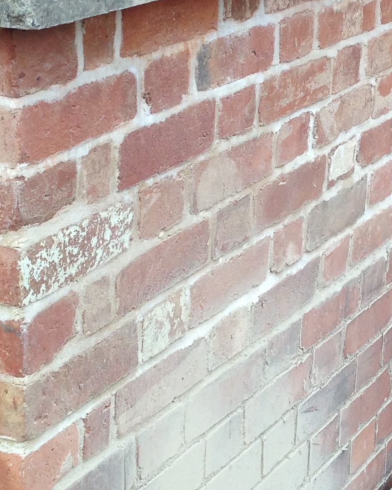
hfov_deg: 16.0
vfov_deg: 19.8
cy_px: 137
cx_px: 293
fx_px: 1392
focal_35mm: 96
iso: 80
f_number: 2.4
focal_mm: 4.13
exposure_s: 1/120
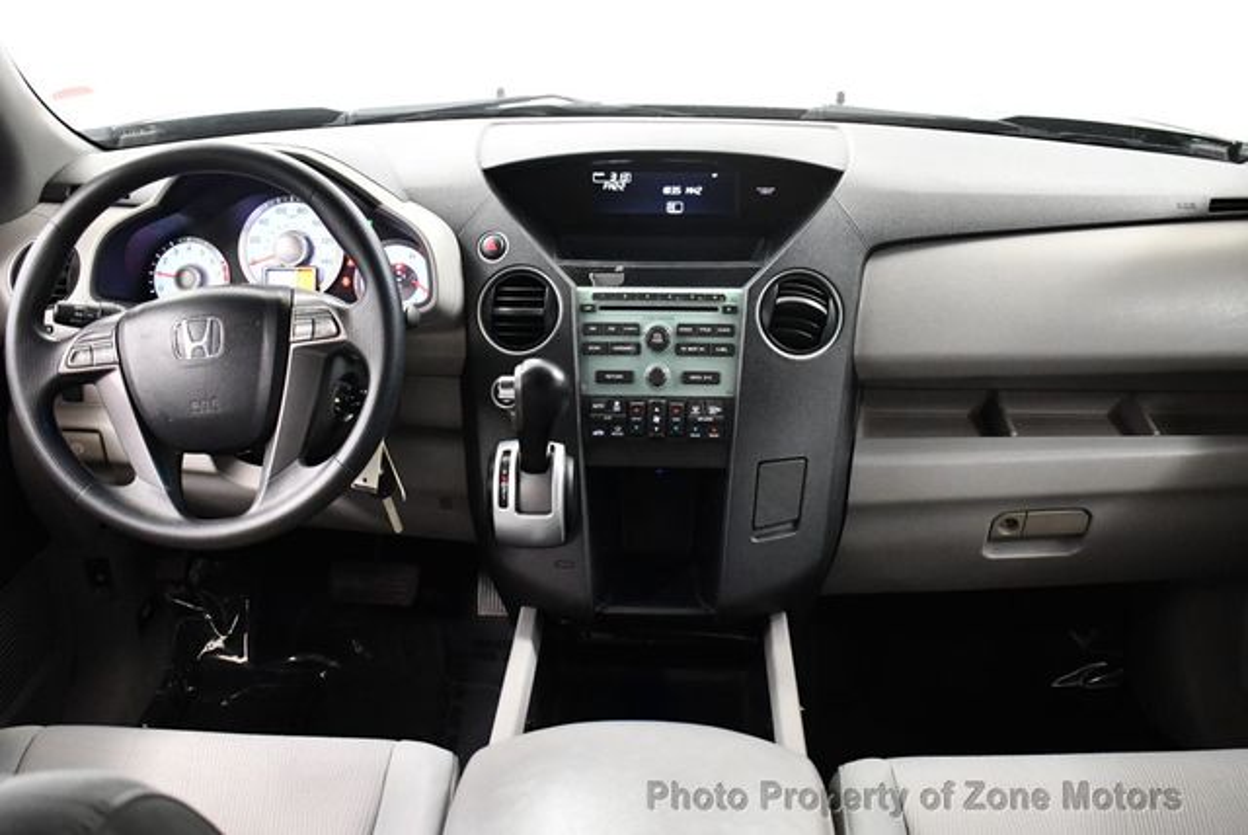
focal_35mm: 36
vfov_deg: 36.9
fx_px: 1249
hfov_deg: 53.1
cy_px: 418
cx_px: 624
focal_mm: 18
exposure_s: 1/60
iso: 4000
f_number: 3.5
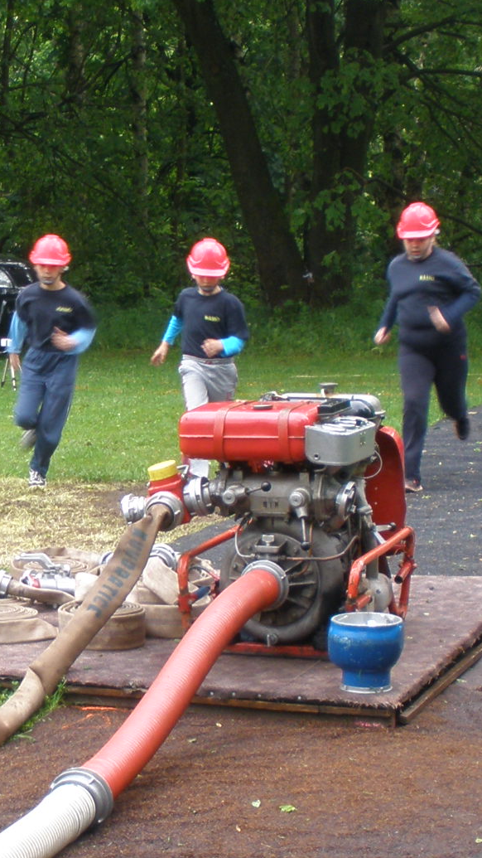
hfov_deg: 12.4
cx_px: 22
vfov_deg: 22.0
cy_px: 395
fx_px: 2205
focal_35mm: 97
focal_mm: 6.3
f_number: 3.5
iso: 80
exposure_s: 1/40
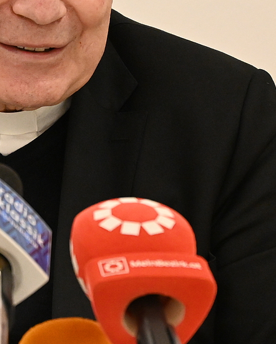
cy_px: 82
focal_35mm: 527
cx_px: -7
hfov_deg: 2.9
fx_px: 5378
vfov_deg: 3.7
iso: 3200
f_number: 6.3
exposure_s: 1/250
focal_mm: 140
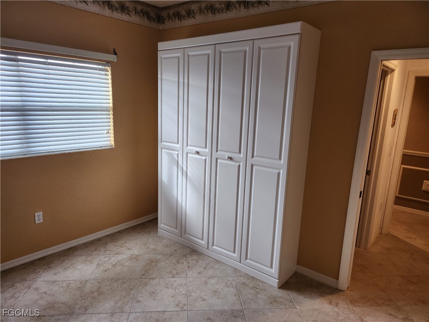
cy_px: 161
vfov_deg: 56.8
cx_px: 214
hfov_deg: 71.6
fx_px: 297
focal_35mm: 24
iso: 200
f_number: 1.8
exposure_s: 1/120
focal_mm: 5
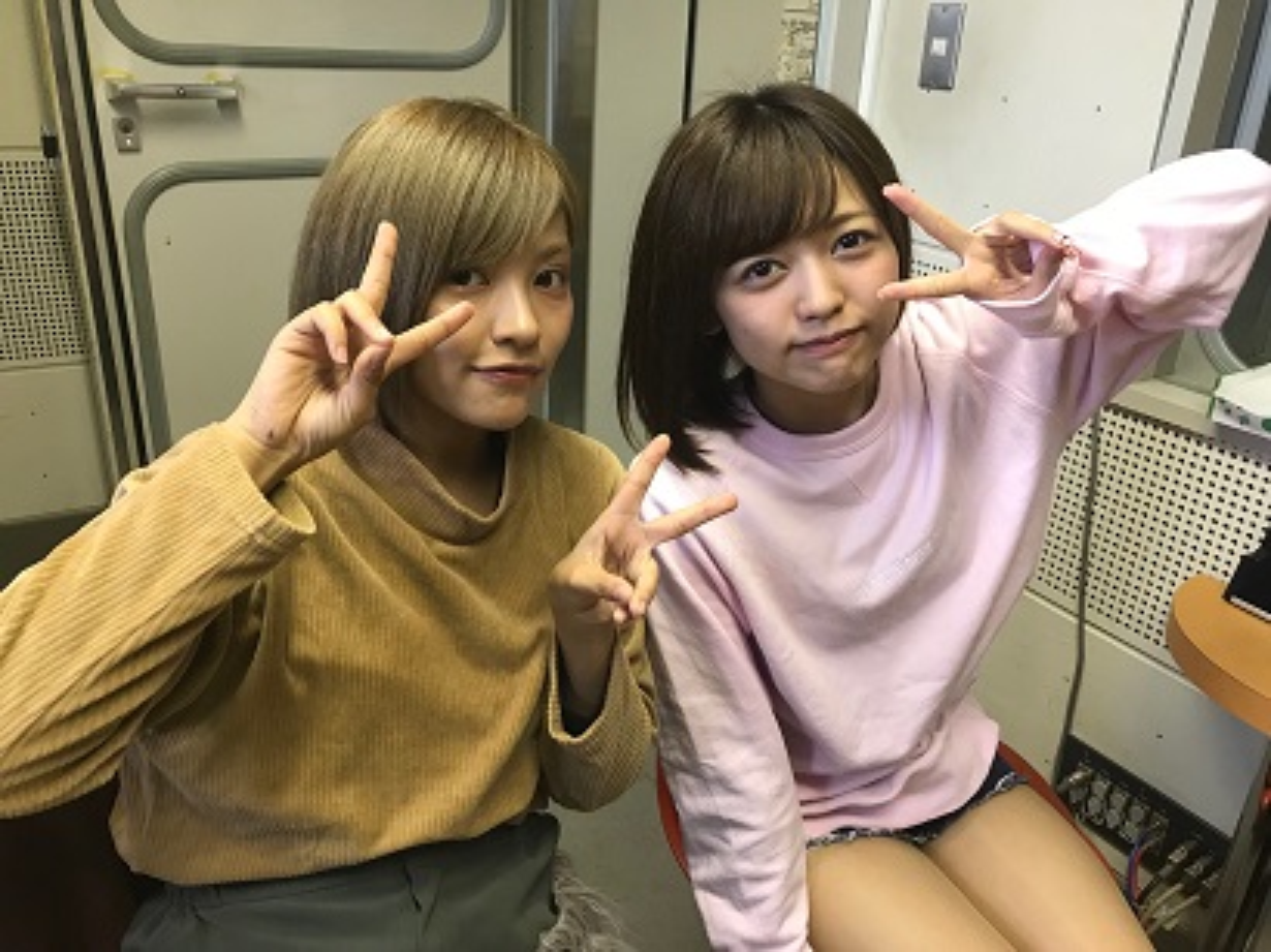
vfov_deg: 49.7
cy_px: 476
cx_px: 636
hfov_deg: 63.5
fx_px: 1027
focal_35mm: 28
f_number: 1.8
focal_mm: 3.99
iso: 40
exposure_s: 1/20
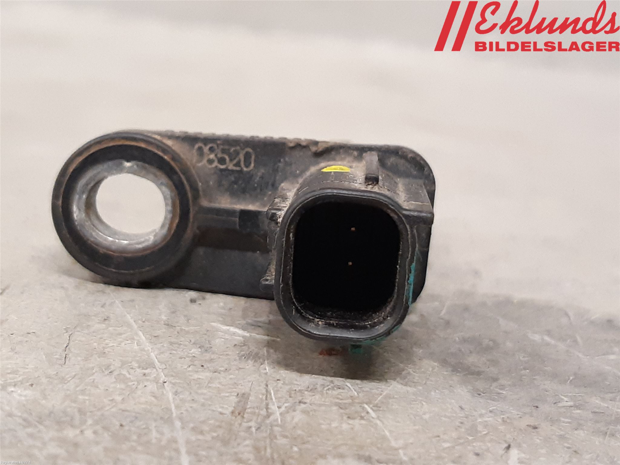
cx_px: 310
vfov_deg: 53.1
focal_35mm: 26
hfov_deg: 67.3
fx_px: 466
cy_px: 232
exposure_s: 1/33
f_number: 1.7
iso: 250
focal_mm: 3.93
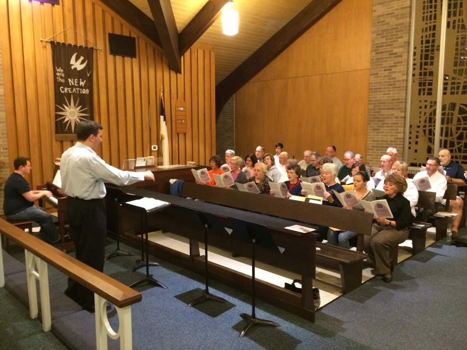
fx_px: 391
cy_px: 175
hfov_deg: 61.7
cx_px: 234
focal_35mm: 29
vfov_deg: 48.2
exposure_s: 1/15
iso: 320
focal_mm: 4.15
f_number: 2.2
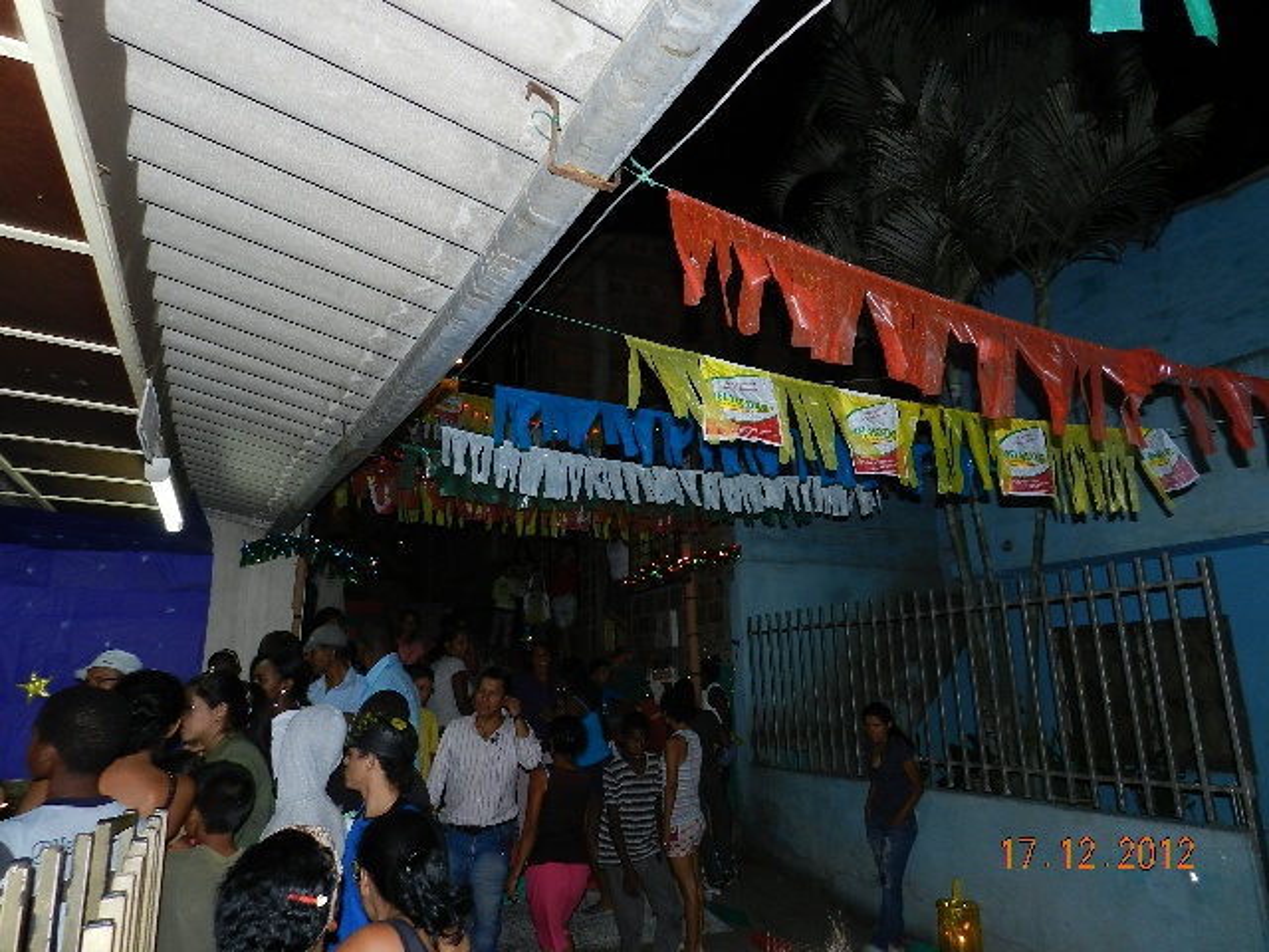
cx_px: 634
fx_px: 843
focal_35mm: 23
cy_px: 476
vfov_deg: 58.9
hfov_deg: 73.9
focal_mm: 4
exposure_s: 1/30
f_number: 3.4
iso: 200
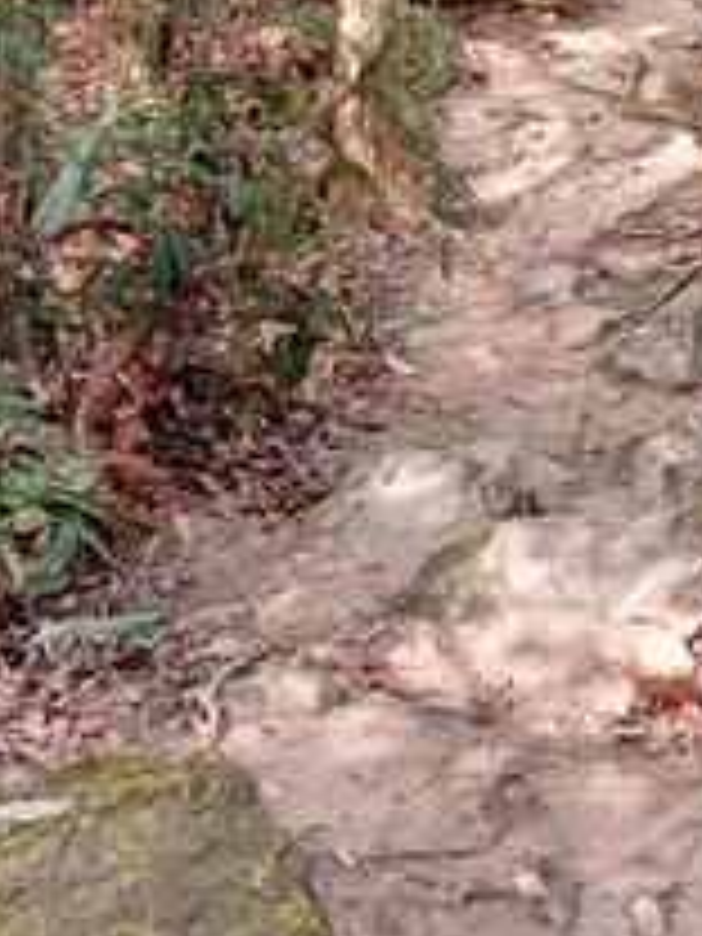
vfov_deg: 25.7
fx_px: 1947
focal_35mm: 72
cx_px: 482
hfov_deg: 20.4
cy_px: 0
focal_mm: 4.6
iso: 80
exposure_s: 1/59
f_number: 1.8
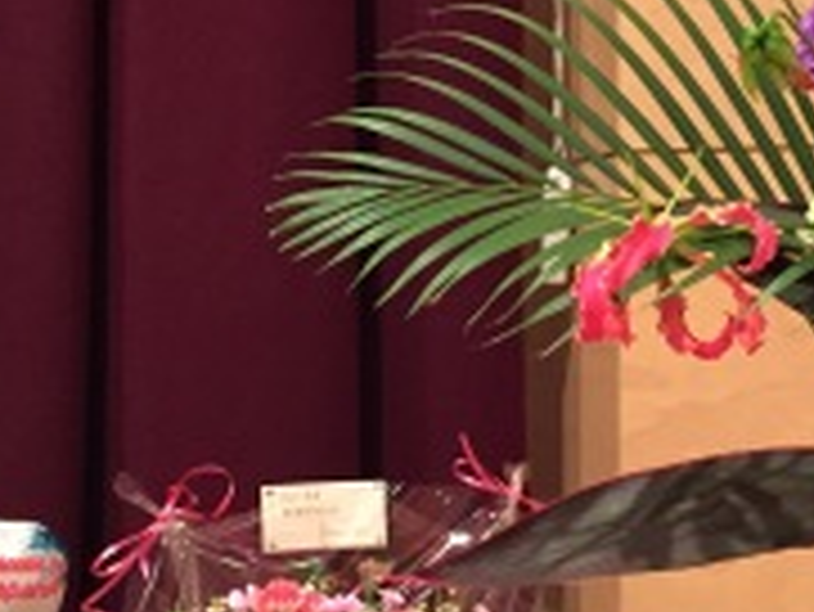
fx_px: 1882
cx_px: 688
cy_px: 304
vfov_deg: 18.5
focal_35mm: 80
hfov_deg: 23.9
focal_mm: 4.15
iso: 320
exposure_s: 1/15
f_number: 2.2
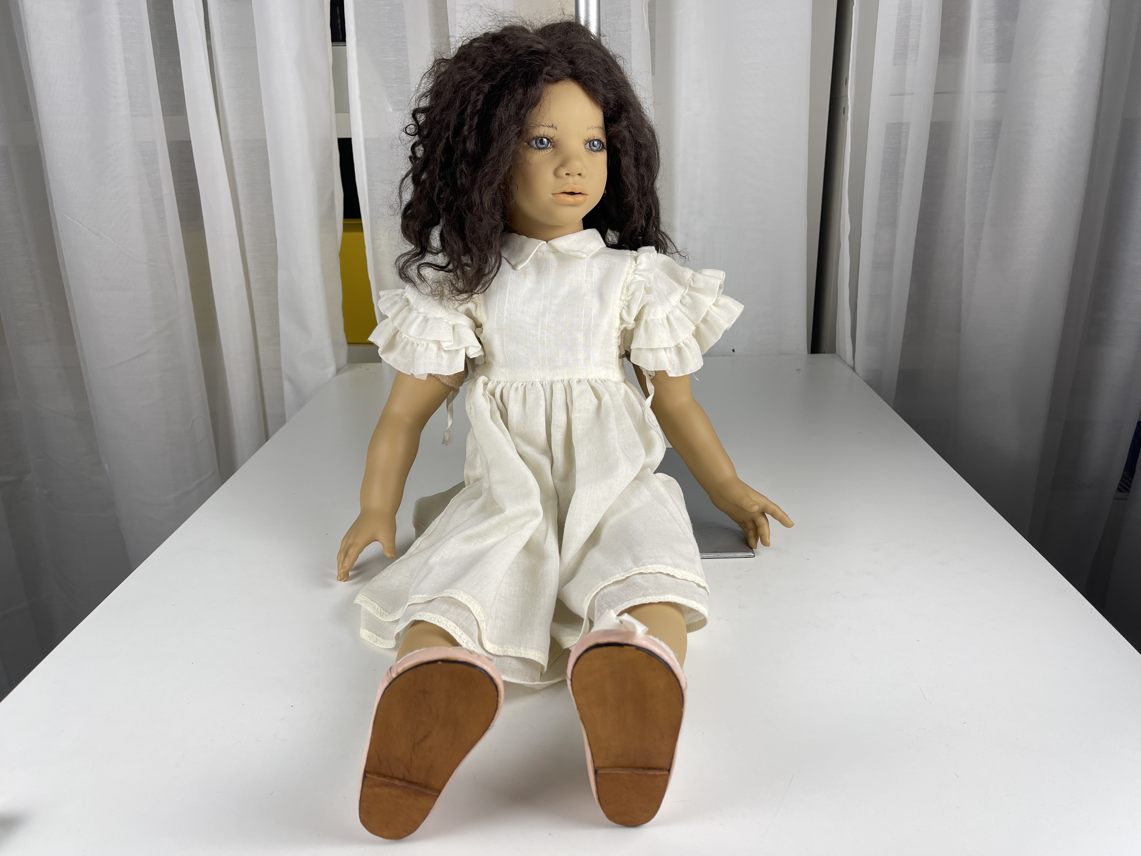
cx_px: 570
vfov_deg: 54.9
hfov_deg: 69.4
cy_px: 428
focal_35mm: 25
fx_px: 824
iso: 32
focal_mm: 5.1
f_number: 1.6
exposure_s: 1/127
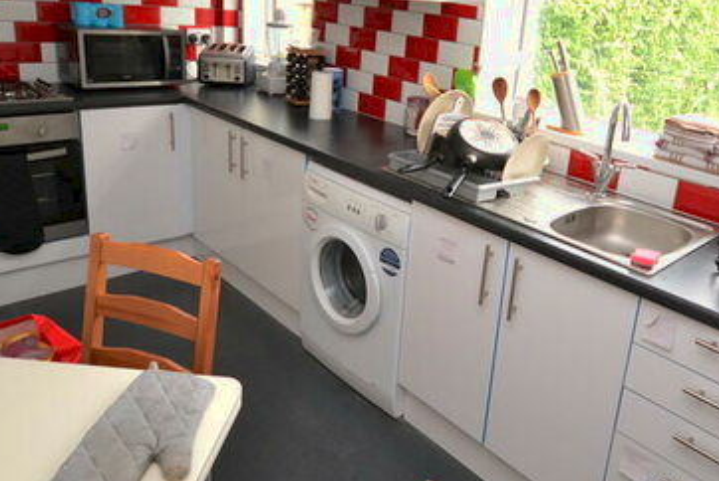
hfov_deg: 62.9
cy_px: 156
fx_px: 580
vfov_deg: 44.3
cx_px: 441
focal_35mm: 29
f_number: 4.5
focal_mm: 10
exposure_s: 1/80
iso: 400
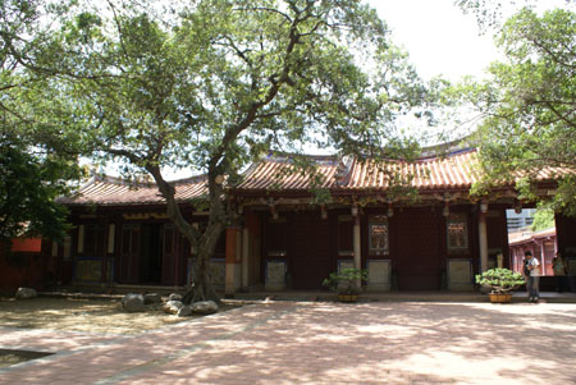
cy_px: 192
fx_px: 432
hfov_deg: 67.3
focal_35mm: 27
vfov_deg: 48.0
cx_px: 288
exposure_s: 1/60
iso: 100
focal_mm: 18
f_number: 8
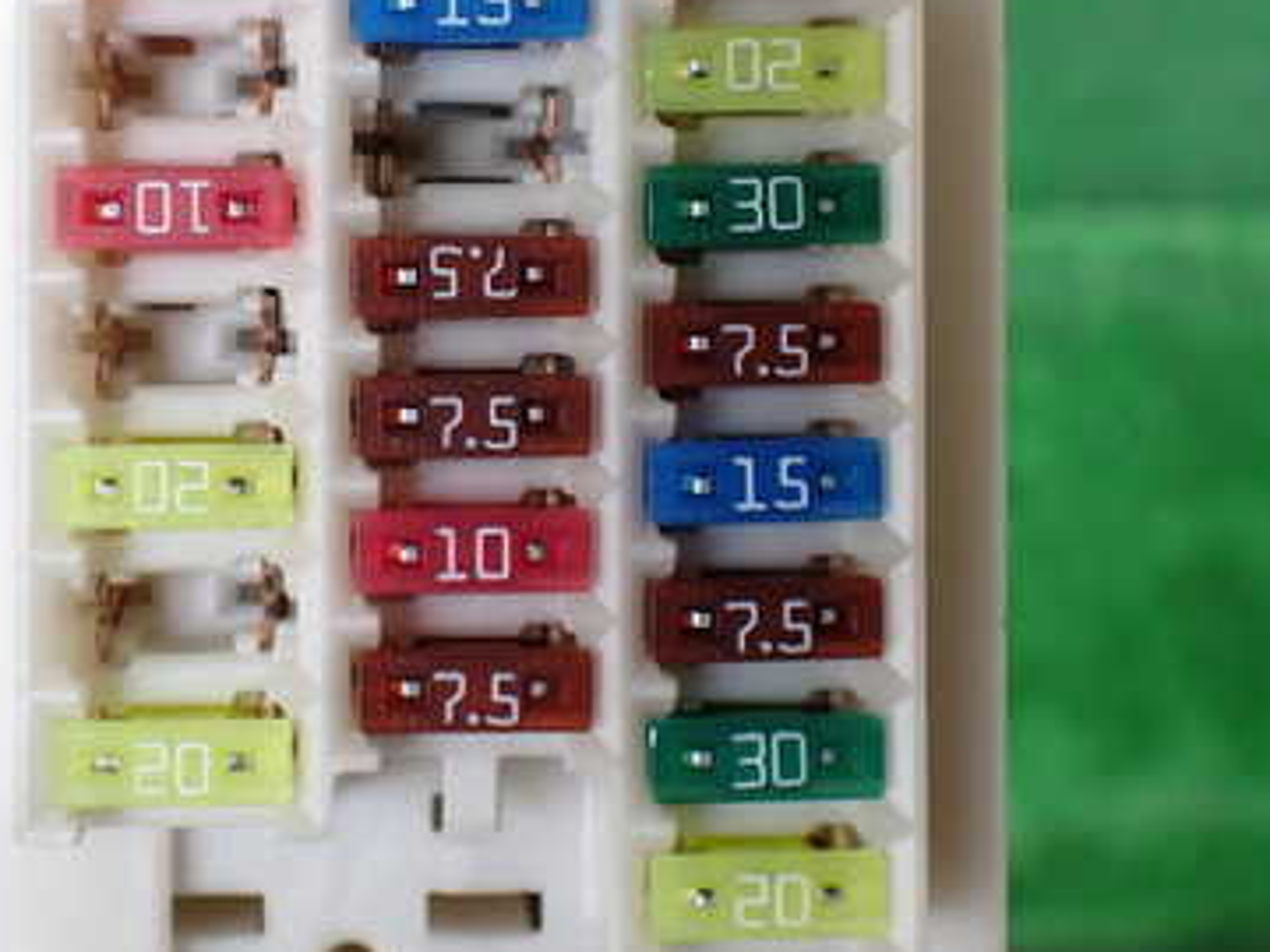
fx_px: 1834
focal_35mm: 50
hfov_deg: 37.9
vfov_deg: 28.8
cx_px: 448
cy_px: 271
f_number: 2.3
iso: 100
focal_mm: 5.4
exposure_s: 1/125
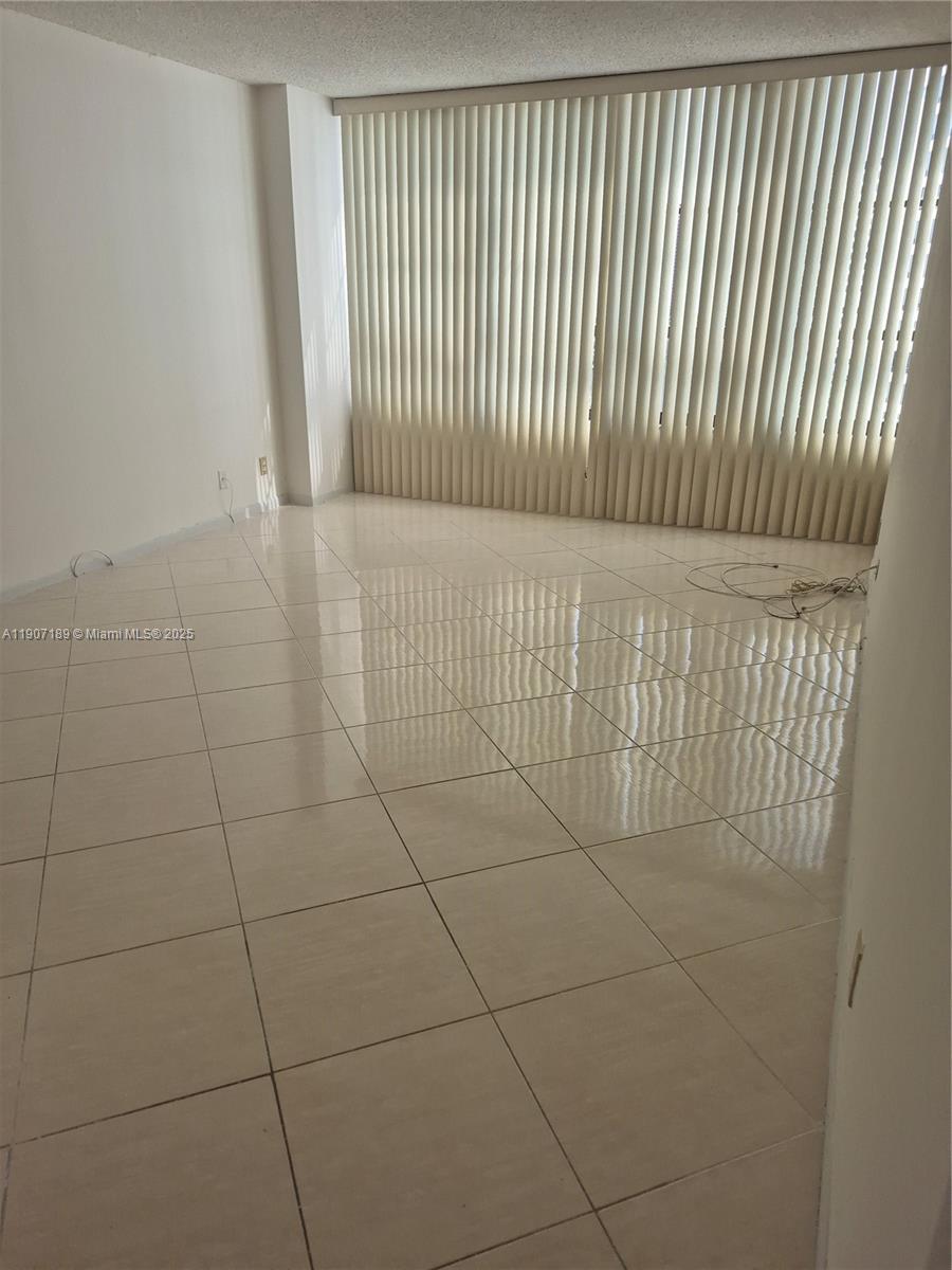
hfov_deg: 58.9
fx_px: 843
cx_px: 476
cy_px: 635
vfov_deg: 73.9
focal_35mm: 23
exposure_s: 1/254
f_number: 1.8
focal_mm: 5.4
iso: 25
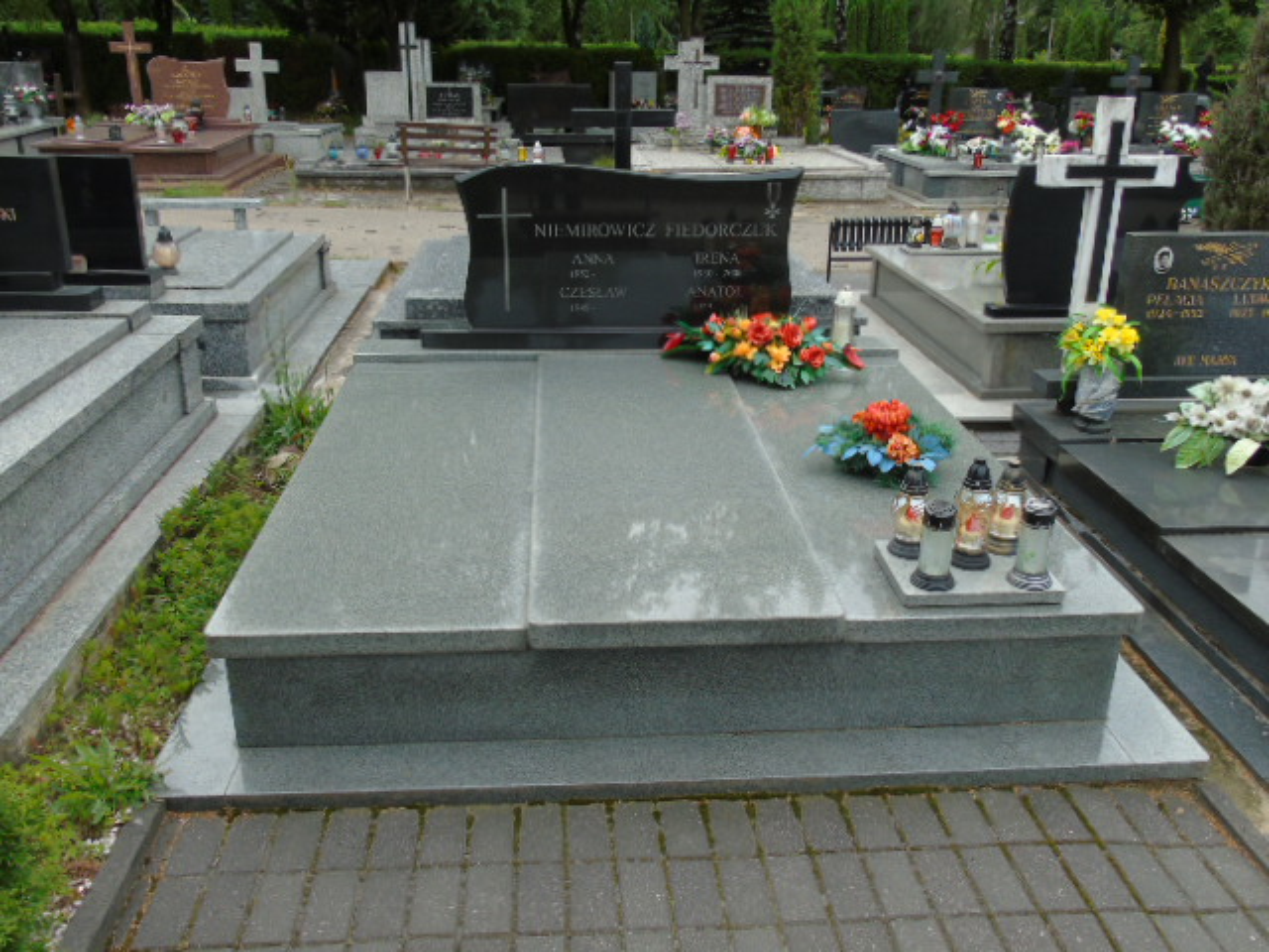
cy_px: 476
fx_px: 1063
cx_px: 634
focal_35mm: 29
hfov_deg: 61.7
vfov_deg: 48.2
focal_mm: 5.2
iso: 80
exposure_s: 1/400
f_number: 3.6
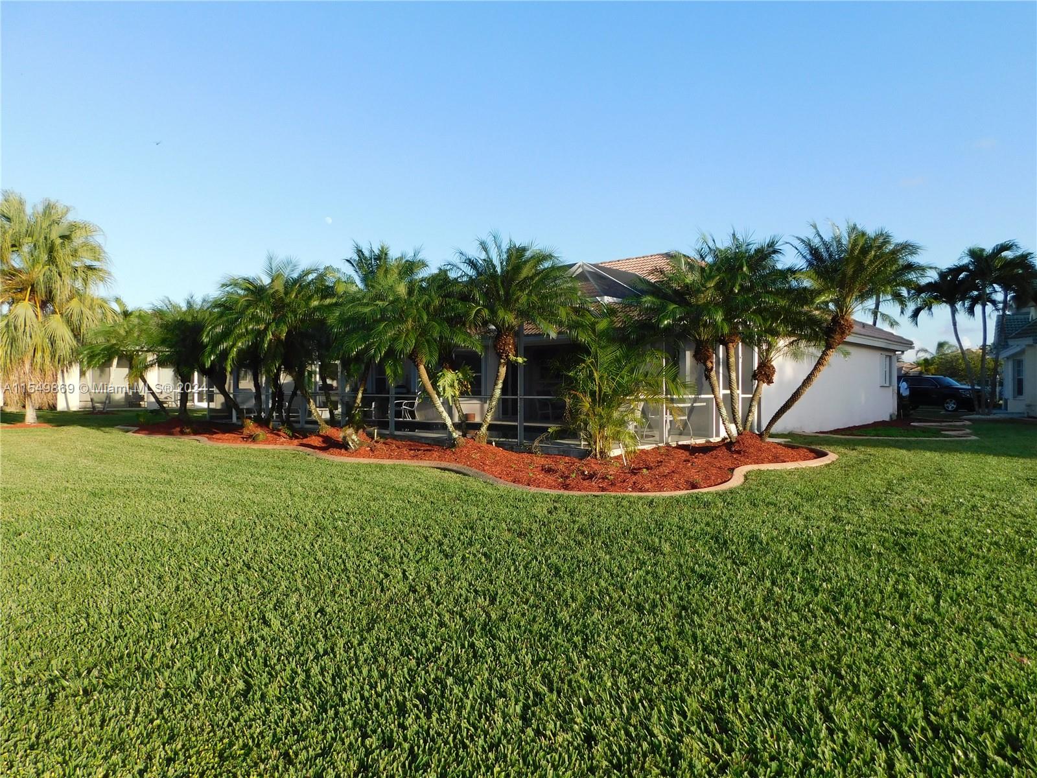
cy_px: 389
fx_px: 689
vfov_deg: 58.9
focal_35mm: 23
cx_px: 518
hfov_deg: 73.9
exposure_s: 1/800
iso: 125
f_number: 3
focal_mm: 4
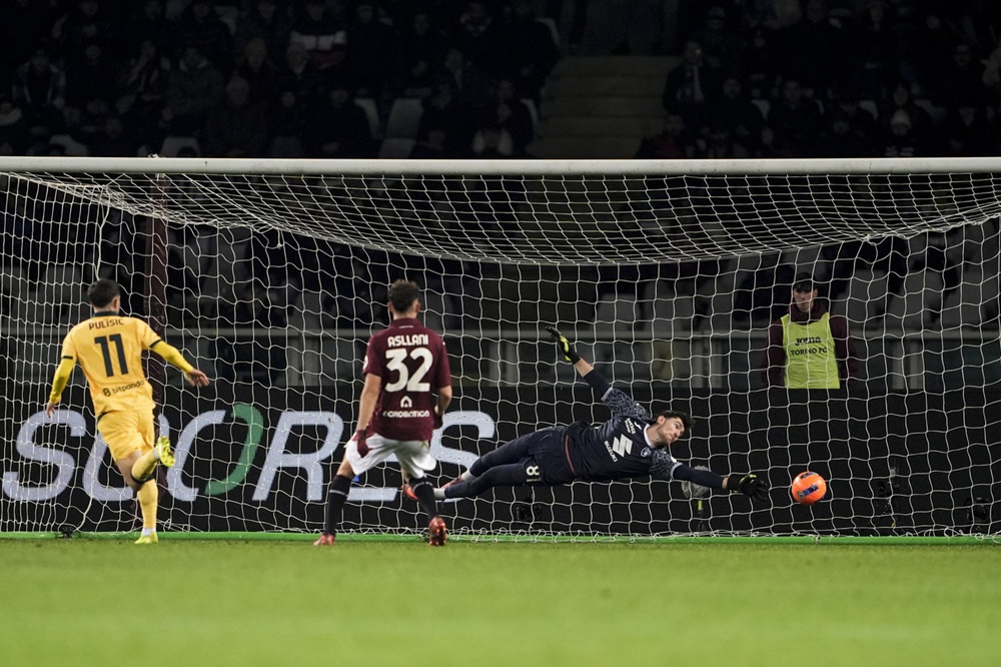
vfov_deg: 3.4
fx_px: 11118
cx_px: 500
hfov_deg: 5.2
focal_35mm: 400
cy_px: 334
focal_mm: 400
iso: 2000
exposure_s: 1/1600
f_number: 2.8
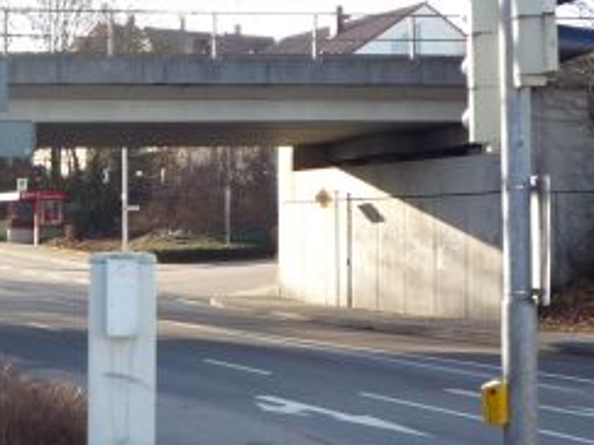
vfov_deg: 17.7
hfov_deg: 23.3
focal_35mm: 83
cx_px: 149
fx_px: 1424
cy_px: 181
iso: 100
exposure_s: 1/125
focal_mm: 5.2
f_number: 4
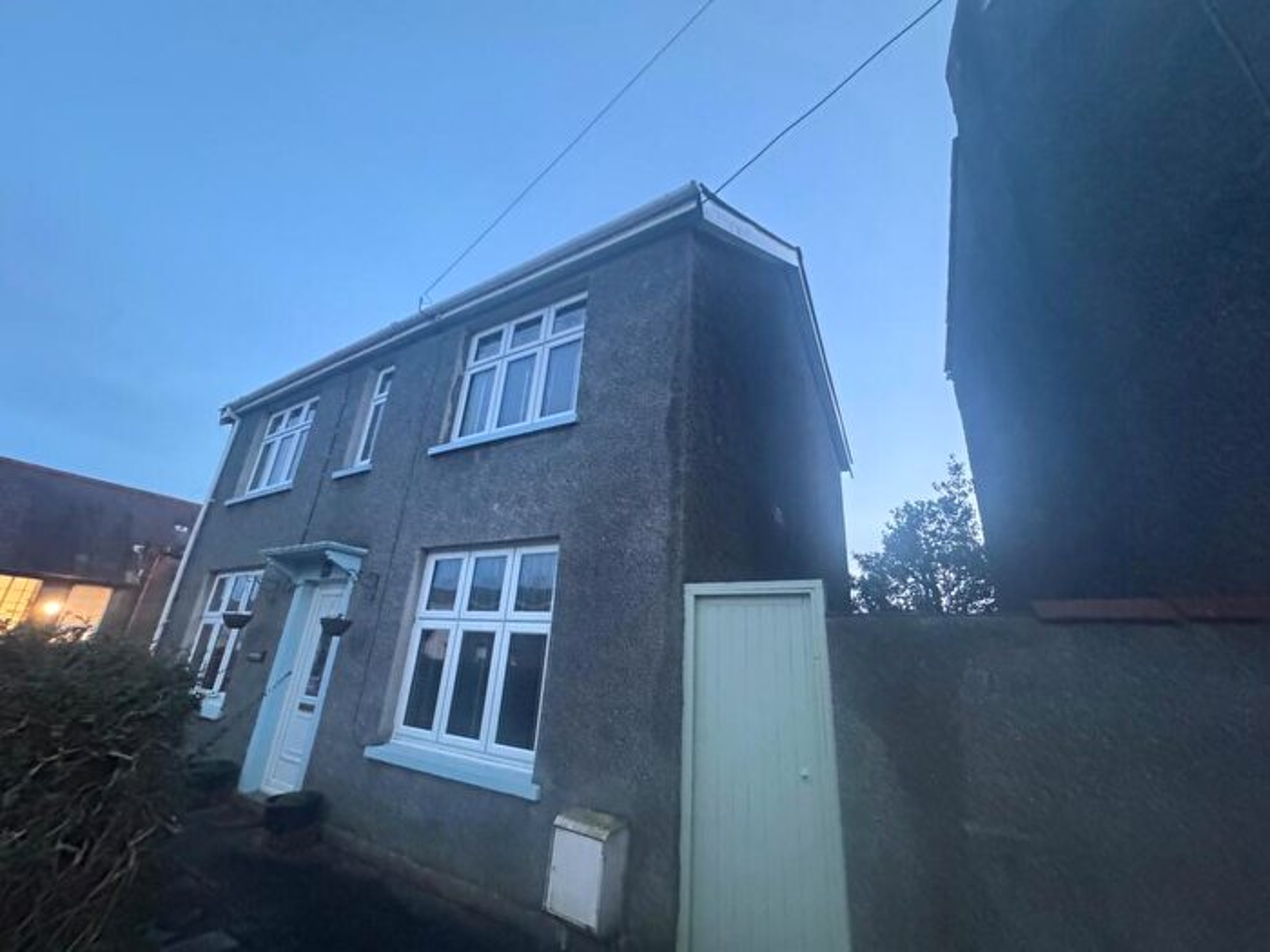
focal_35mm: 14
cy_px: 476
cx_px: 635
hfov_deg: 102.1
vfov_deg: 85.7
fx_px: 514
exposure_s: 1/58
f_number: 2.2
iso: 1250
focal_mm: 2.22
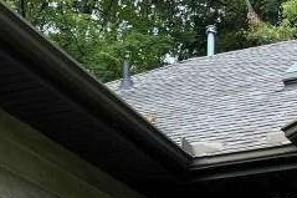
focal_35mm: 116
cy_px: 540
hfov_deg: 17.6
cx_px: 127
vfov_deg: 9.8
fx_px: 956
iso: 50
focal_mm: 5.1
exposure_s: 1/404
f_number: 1.6
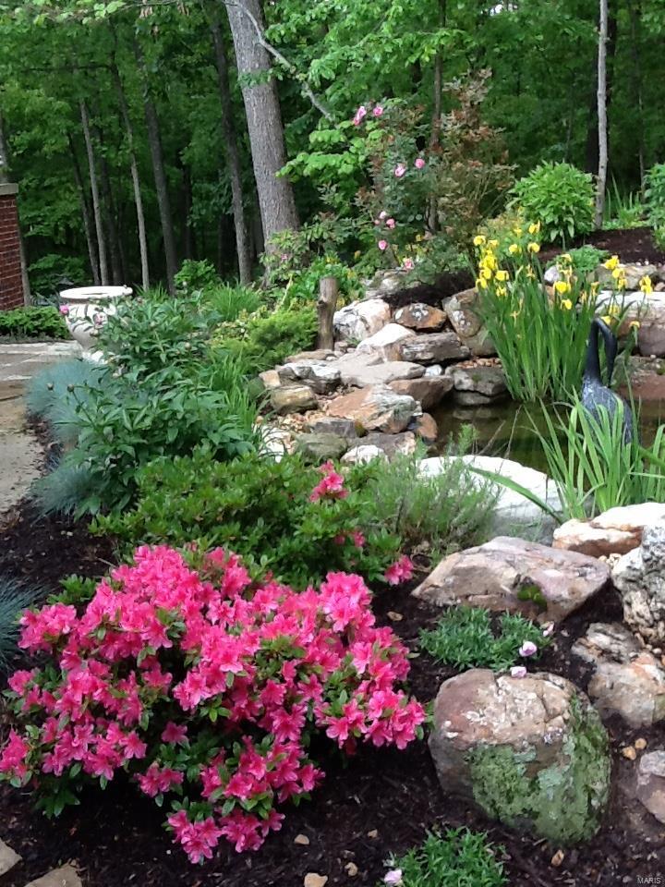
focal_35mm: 32
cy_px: 444
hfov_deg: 44.2
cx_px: 332
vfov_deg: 56.8
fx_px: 820
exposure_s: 1/120
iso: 100
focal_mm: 2.03
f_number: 2.4
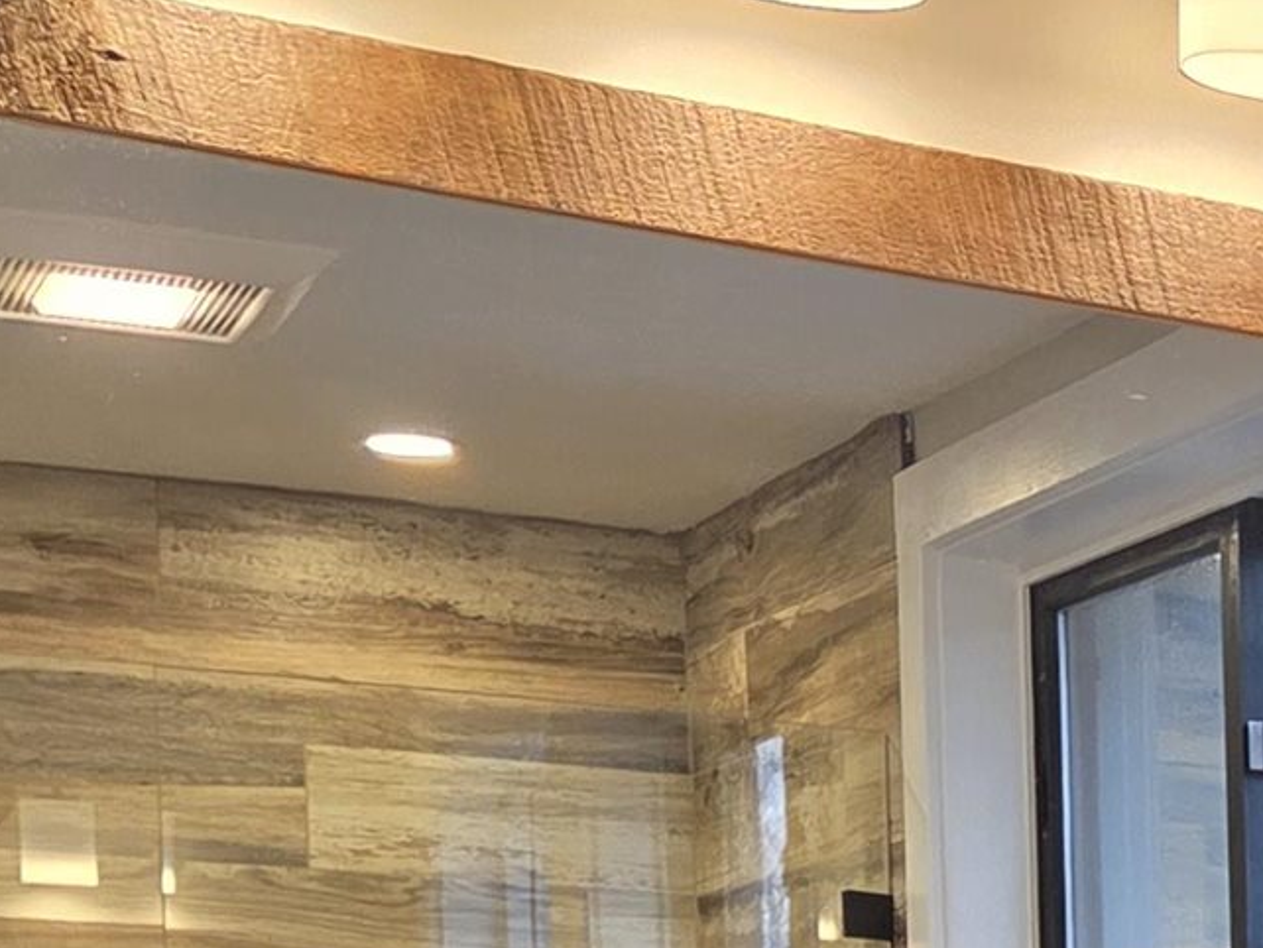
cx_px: 2160
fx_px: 4015
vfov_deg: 12.1
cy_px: 1821
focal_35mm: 110
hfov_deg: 15.7
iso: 200
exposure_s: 1/120
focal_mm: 5.4
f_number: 1.8
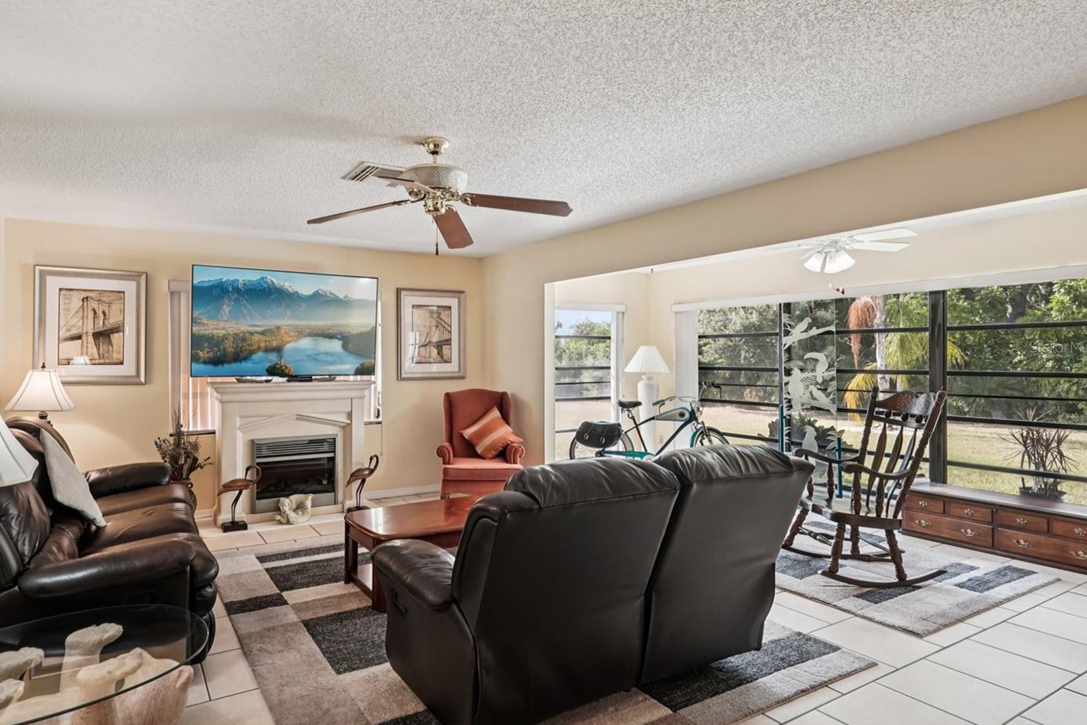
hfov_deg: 80.7
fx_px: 634
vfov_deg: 59.5
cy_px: 347
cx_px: 465
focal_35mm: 21
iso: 400
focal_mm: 18
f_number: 8
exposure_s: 1/13
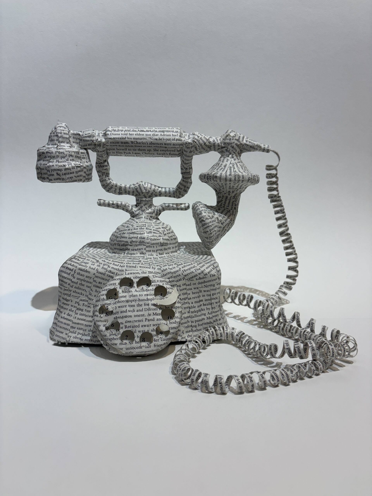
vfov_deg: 67.3
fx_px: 373
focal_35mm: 26
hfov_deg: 53.1
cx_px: 186
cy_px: 248
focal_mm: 5.96
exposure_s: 1/120
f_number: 1.6
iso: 64
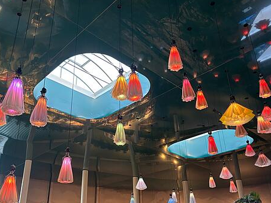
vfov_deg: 40.5
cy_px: 120
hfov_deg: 52.4
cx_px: 112
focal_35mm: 35
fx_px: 274
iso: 320
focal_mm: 5.96
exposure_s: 1/50
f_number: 1.6
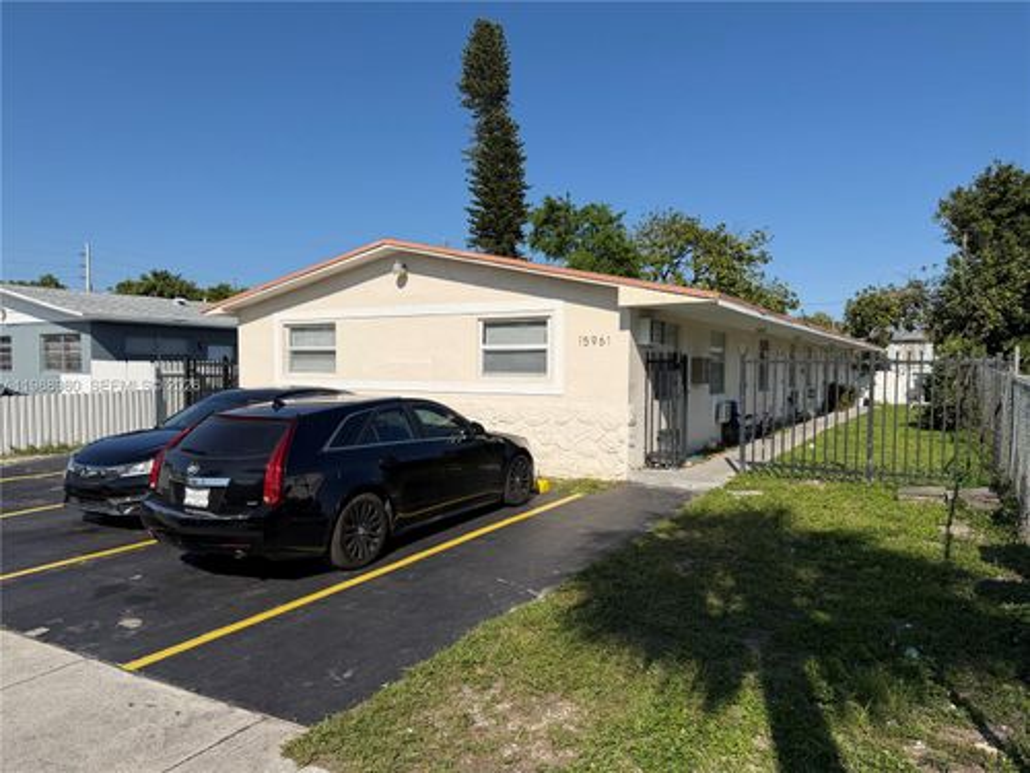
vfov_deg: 56.8
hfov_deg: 71.6
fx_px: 714
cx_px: 515
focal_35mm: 24
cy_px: 386
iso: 80
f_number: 1.78
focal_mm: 6.76
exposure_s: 1/6711
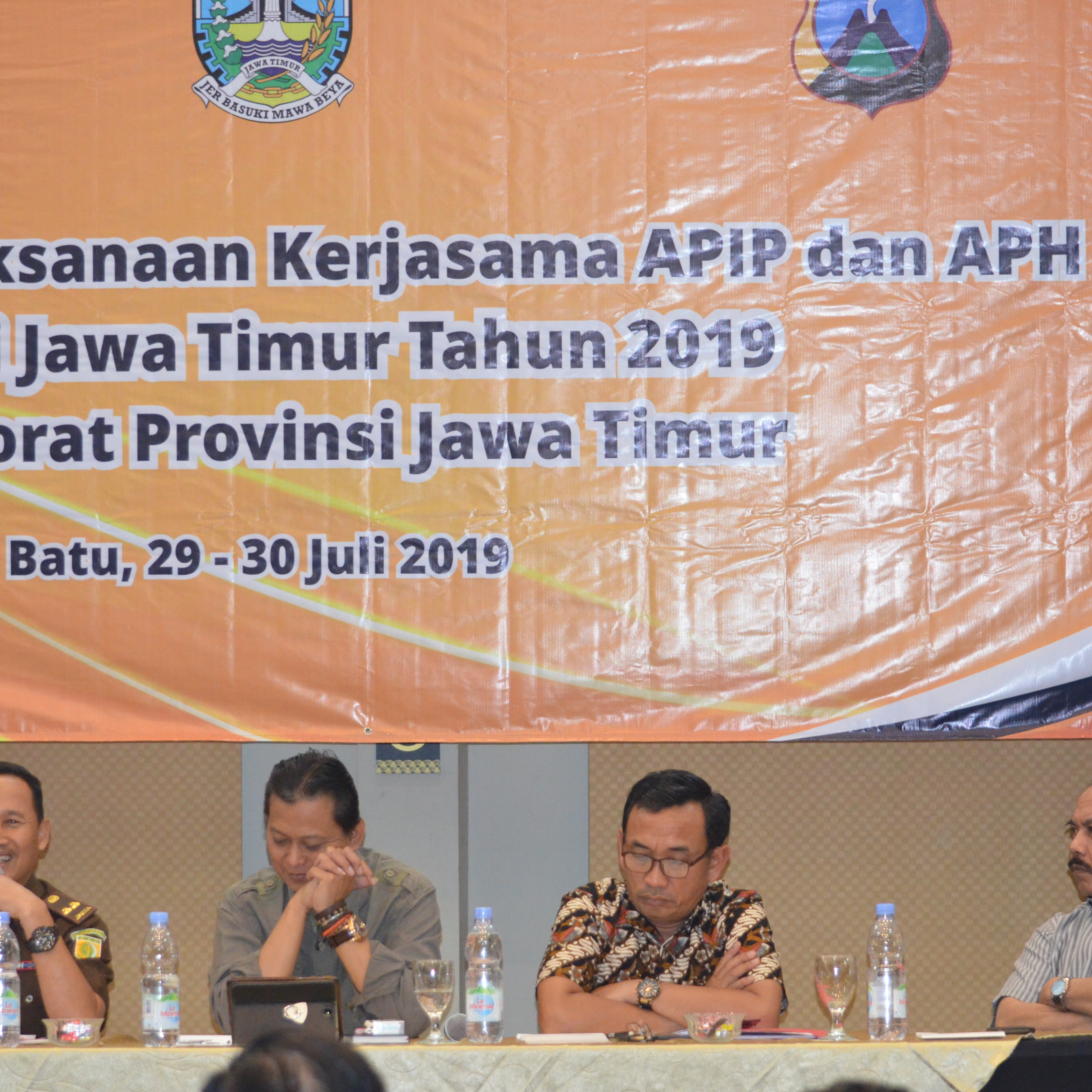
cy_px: 546
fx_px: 5496
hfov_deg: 11.3
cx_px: 515
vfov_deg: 11.3
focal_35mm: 154
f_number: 4.5
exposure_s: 1/60
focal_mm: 80
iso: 2800
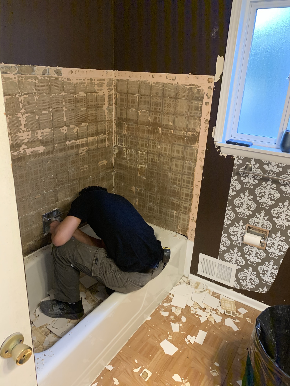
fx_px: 290
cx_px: 145
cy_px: 193
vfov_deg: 67.3
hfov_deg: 53.1
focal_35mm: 26
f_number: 1.8
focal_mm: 4.25
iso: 250
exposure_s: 1/40
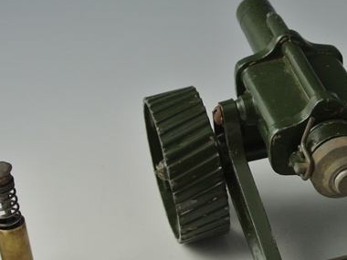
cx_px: 347
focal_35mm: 114
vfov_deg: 12.9
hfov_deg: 16.9
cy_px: 200
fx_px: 1143
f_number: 4.5
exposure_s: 1/100
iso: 400
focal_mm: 16.9
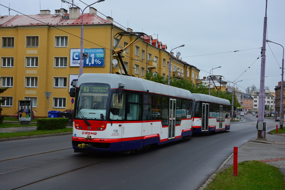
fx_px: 416
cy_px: 95
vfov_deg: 25.8
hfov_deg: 37.9
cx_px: 142
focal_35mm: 52
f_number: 7.1
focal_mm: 35
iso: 400
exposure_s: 1/160
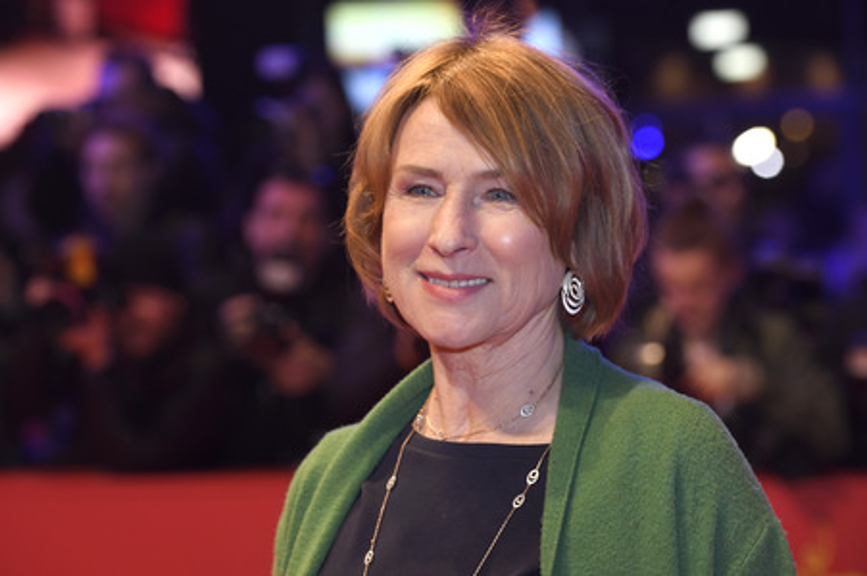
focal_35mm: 120
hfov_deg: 17.1
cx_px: 434
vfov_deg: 11.4
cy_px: 288
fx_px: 2888
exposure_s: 1/125
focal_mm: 120
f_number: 5.6
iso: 800
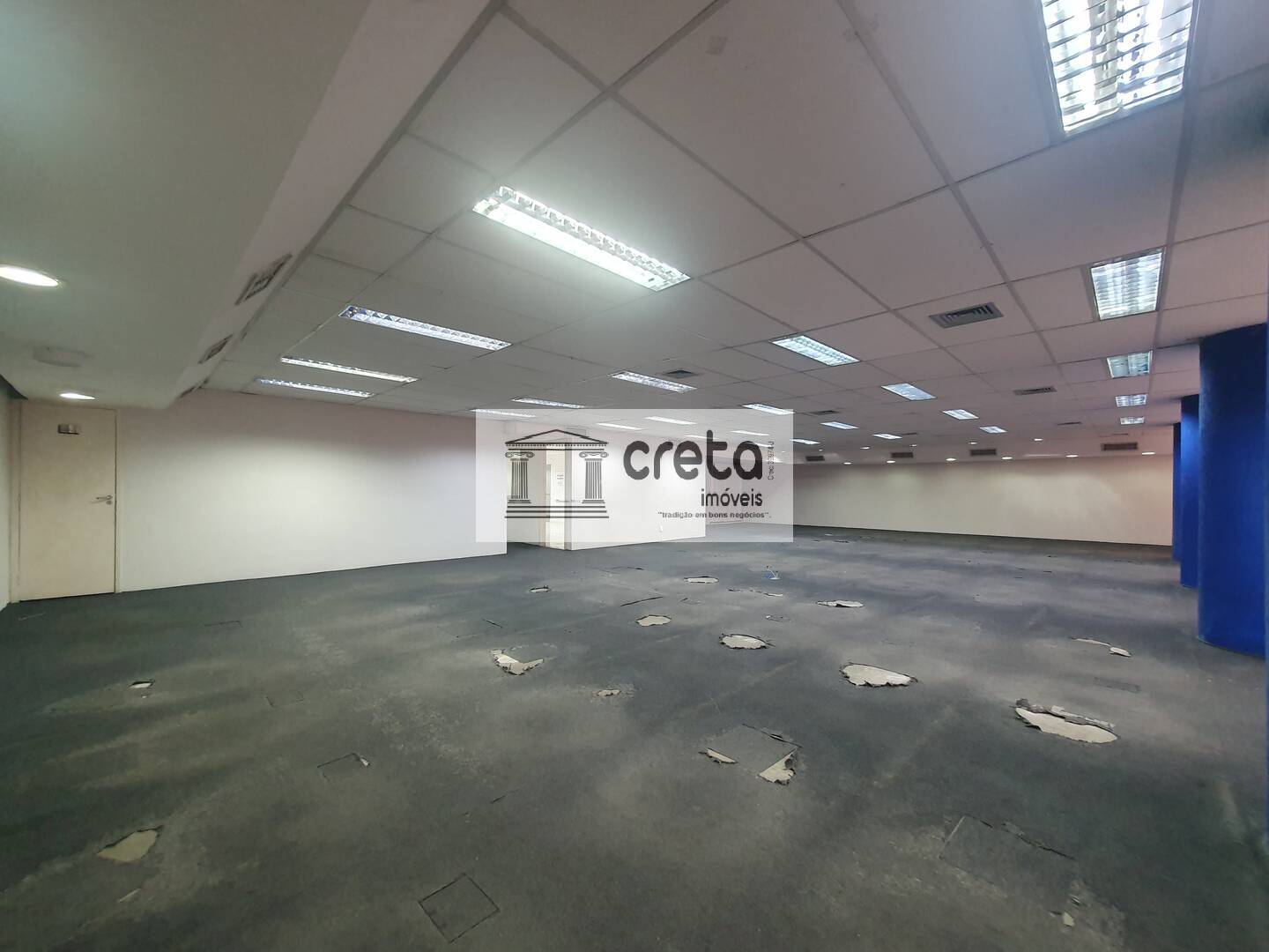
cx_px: 634
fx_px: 477
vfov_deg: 89.9
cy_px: 476
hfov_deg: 106.2
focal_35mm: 13
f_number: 2.2
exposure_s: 1/40
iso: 320
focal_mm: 1.8
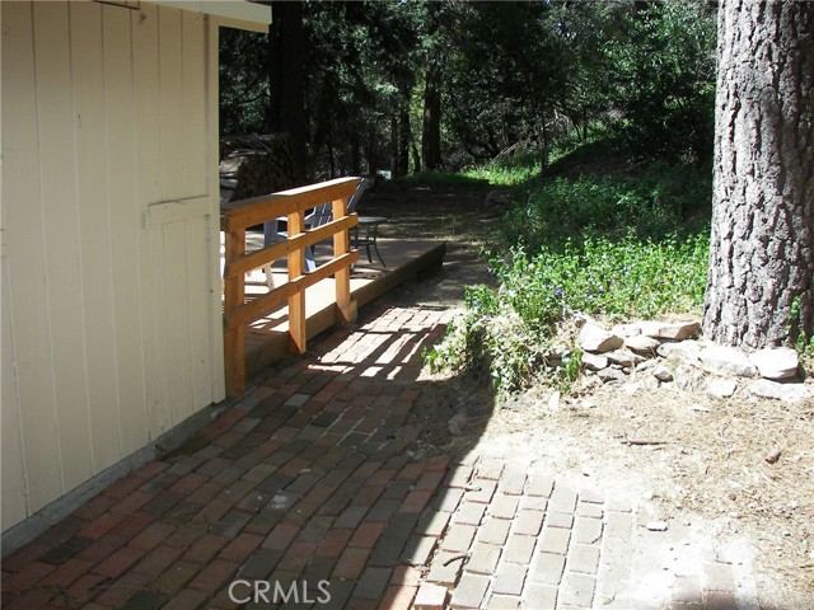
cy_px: 305
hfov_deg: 51.4
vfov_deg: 39.7
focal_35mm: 36
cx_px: 407
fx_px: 847
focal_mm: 6
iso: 50
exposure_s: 1/320
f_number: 2.8
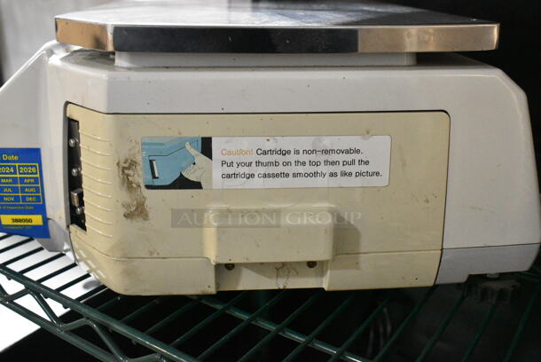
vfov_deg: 35.6
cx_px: 270
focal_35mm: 38
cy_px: 181
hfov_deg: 51.2
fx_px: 564
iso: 6400
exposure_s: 1/200
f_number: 5.6
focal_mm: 25
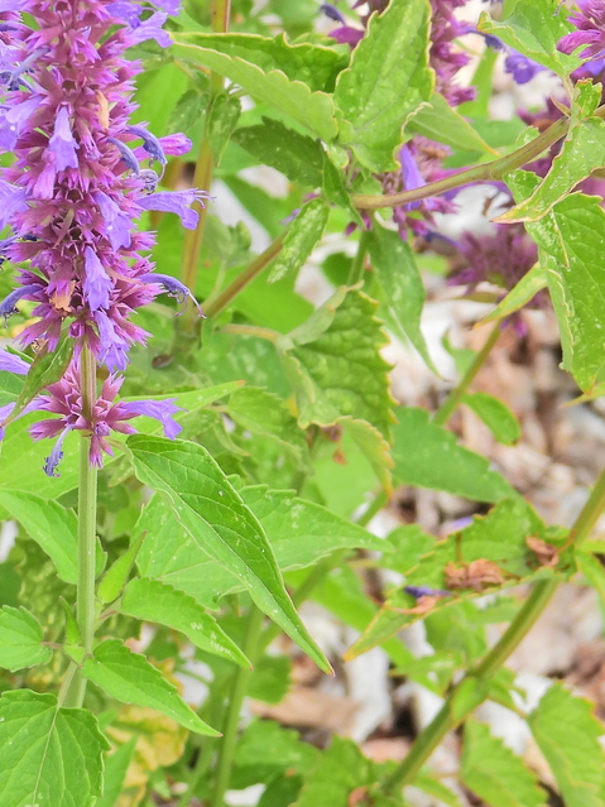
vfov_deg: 4.5
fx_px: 10280
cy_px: 112
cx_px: 99
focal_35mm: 441
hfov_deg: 3.4
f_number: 4.5
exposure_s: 1/200
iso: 100
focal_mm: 39.3
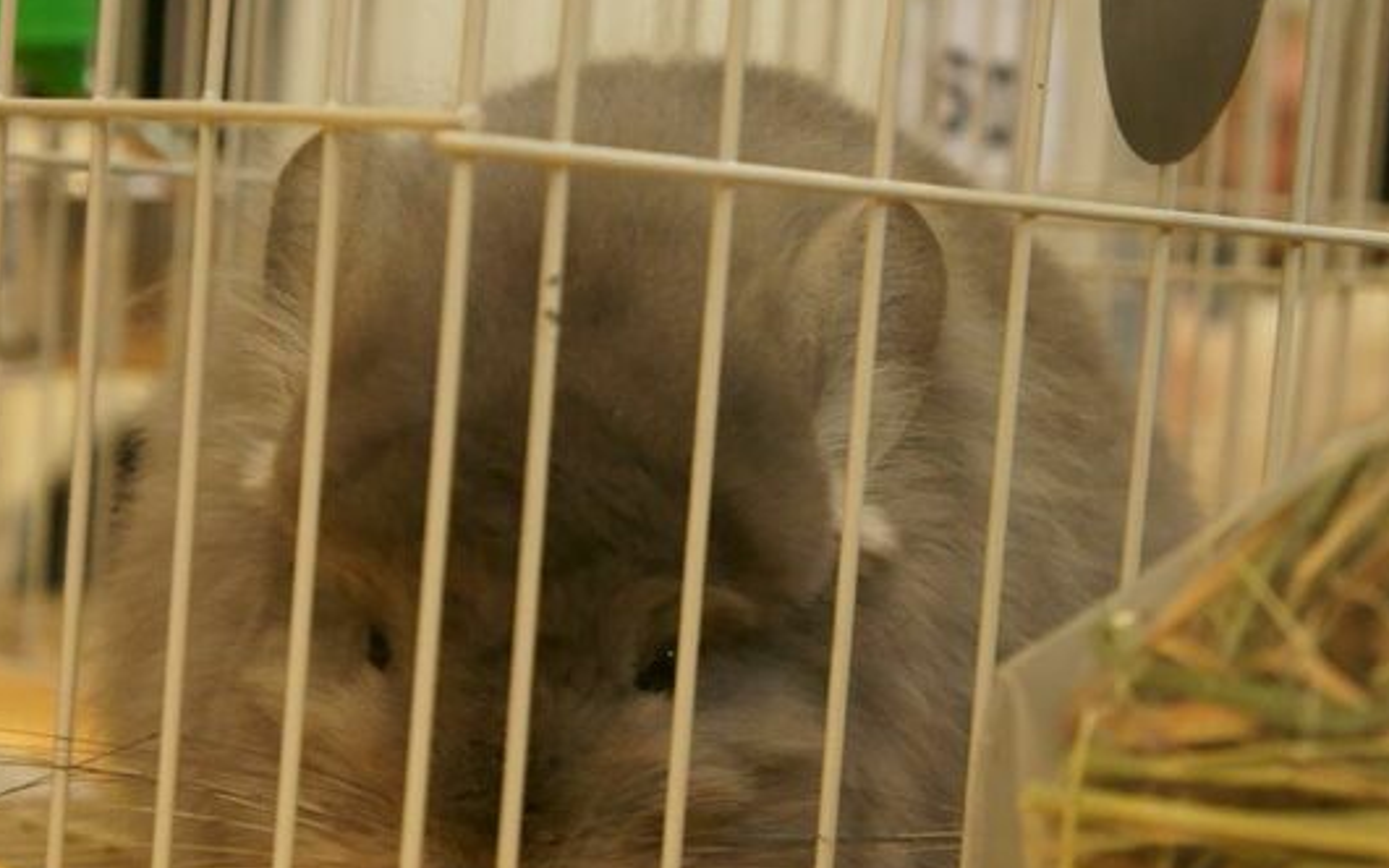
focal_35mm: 106
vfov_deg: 12.3
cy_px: 656
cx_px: 612
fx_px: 4013
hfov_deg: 19.6
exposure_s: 1/40
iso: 1600
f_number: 4.5
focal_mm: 36
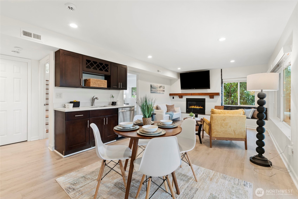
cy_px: 100
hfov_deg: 100.4
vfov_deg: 77.3
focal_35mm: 15
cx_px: 149
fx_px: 124
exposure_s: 2.5
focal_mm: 10
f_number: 8
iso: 100
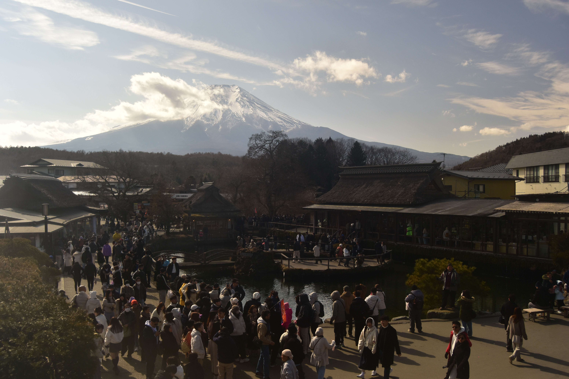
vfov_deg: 16.6
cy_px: 190
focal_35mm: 82
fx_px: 1304
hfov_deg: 24.6
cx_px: 284
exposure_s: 1/320
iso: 200
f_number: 9
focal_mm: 55
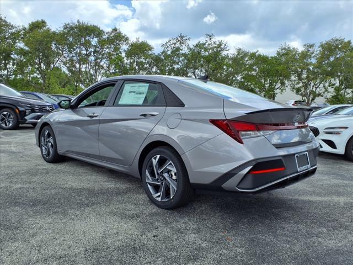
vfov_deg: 51.4
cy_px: 132
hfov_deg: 65.3
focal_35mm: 27
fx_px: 275
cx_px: 176
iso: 40
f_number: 1.9
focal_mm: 3.58
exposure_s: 1/1000
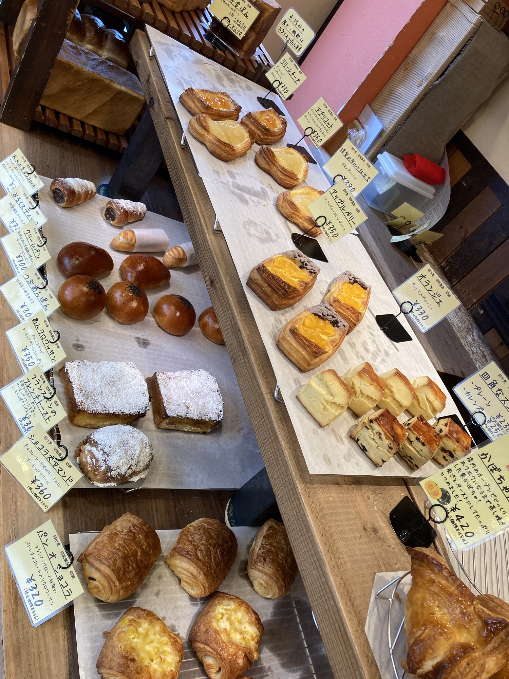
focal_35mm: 28
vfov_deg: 63.4
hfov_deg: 49.7
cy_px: 340
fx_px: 549
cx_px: 254
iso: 64
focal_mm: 3.99
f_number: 1.8
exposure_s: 1/100
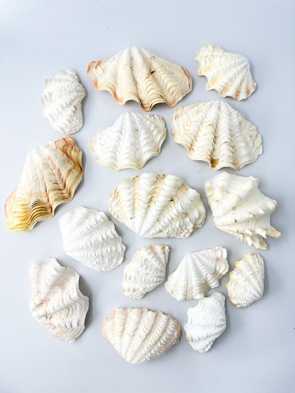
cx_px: 148
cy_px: 196
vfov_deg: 71.6
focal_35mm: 24
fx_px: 272
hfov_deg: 56.9
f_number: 1.78
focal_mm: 6.86
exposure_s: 1/422
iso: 80
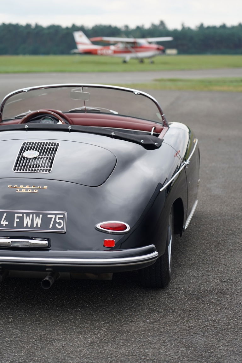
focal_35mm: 105
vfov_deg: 19.5
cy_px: 182
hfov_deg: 13.0
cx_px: 121
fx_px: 1058
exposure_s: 1/160
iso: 320
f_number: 4
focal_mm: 105
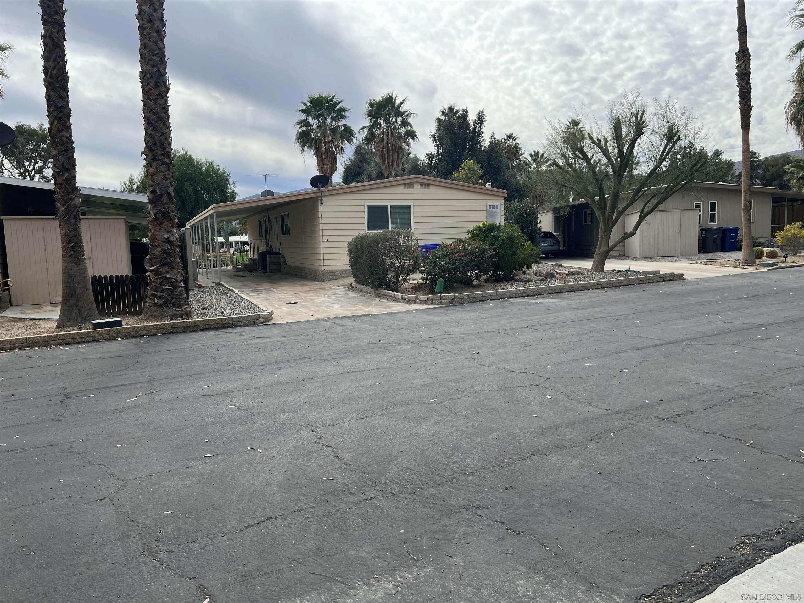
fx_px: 604
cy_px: 302
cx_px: 402
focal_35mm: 26
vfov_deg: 53.1
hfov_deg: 67.3
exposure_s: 1/4274
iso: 50
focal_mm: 5.7
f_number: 1.5
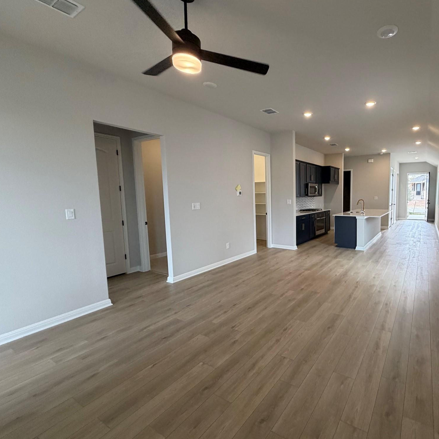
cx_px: 298
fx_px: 244
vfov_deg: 84.0
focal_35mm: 17
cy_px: 218
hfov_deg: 80.7
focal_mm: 2.22
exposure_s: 1/120
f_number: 2.2
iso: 250
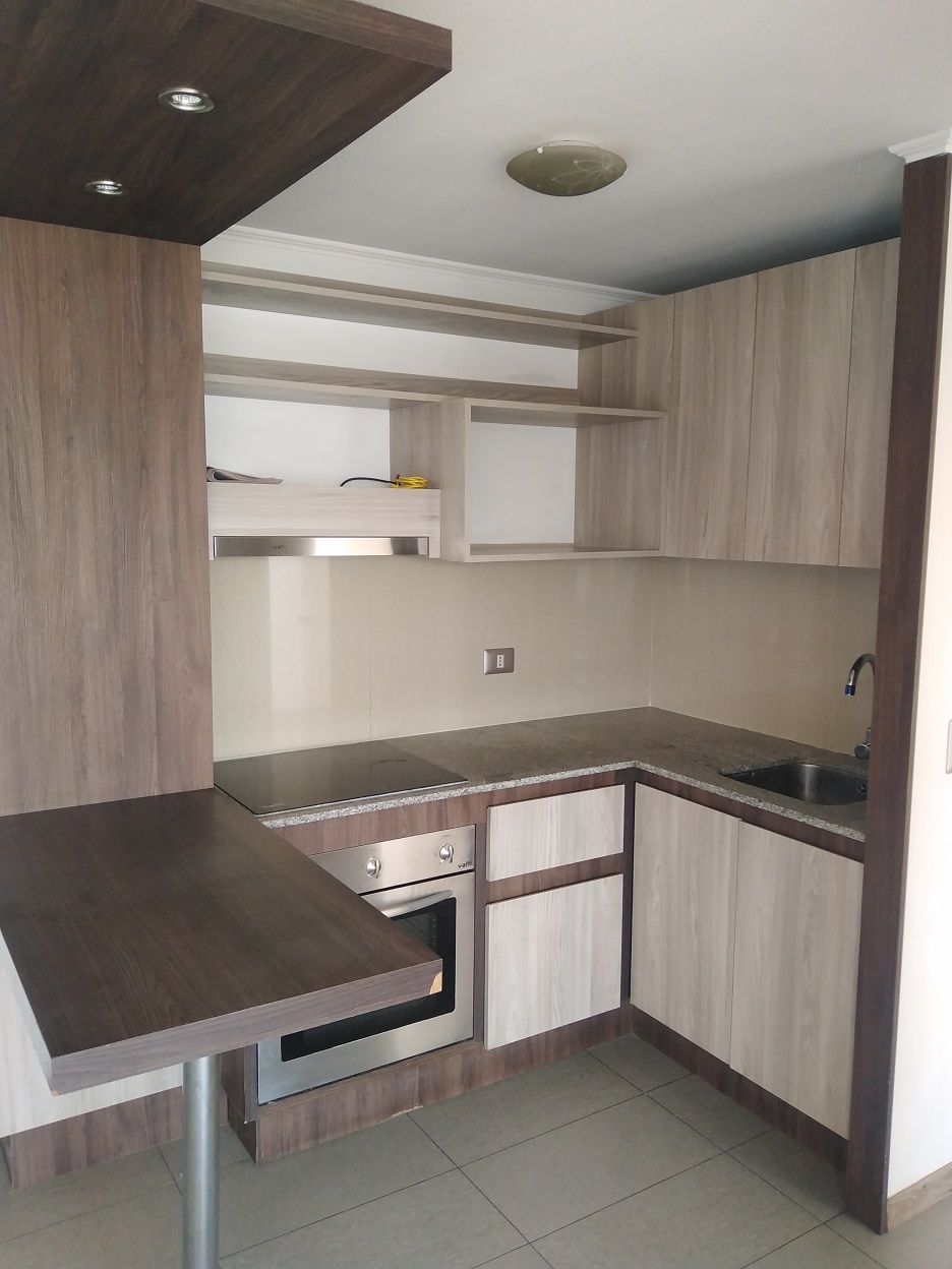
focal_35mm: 26
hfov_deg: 53.1
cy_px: 634
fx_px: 953
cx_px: 476
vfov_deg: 67.3
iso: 166
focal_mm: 3.59
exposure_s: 1/29.8
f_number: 1.8
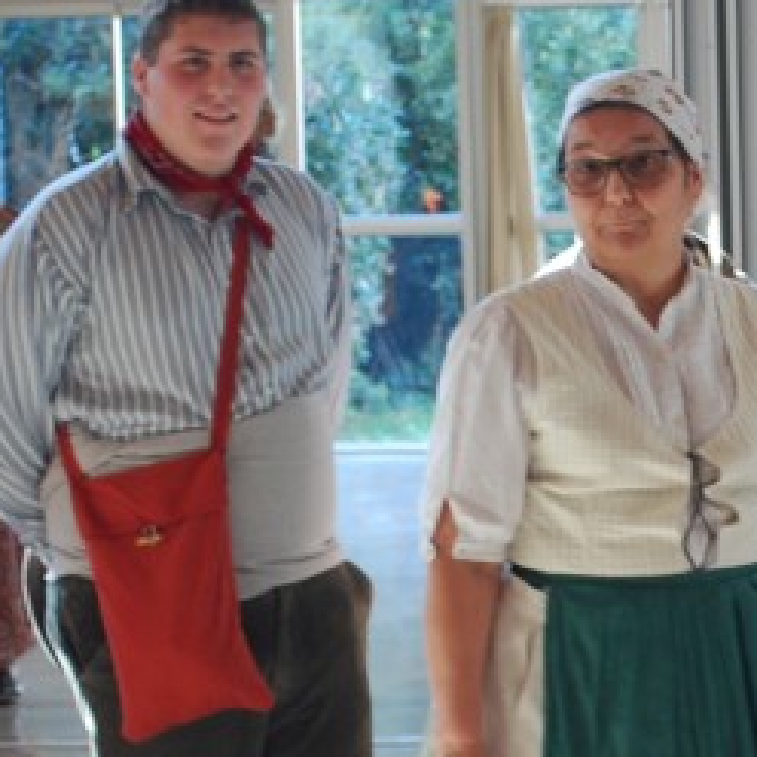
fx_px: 5616
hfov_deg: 7.6
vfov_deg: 7.7
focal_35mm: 227
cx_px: 1026
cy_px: 462
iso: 400
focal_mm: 44
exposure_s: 1/30
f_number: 5.3
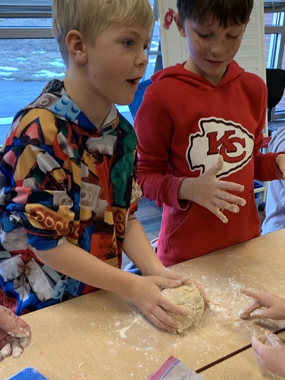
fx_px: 472
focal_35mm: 43
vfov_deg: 42.7
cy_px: 277
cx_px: 181
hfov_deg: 33.4
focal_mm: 4.25
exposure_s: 1/72
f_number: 1.8
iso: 100
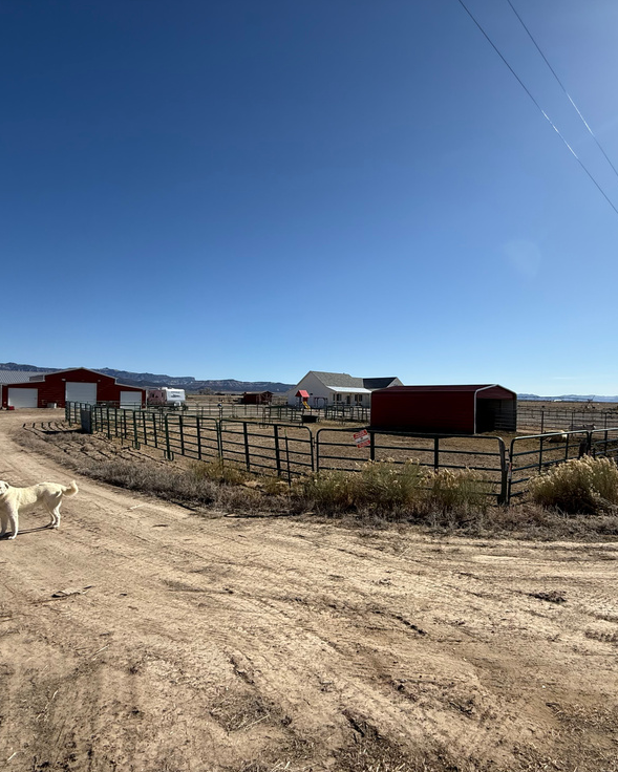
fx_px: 434
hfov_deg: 70.3
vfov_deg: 83.2
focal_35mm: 19
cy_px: 400
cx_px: 364
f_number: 2.2
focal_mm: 2.22
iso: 50
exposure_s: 1/3289
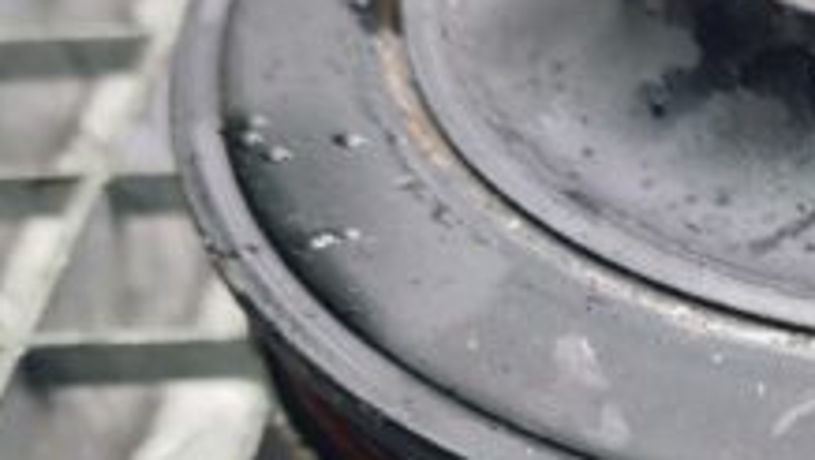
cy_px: 557
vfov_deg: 15.5
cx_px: 991
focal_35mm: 75
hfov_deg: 25.2
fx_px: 1622
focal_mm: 5.23
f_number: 1.8
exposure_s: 1/50
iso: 200
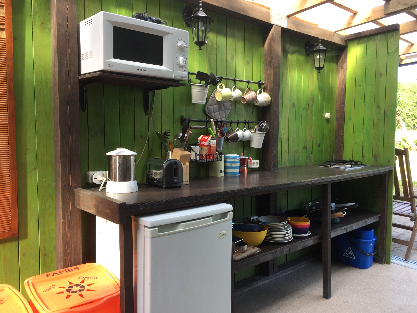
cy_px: 156
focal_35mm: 29
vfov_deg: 48.2
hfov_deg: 61.7
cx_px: 208
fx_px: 349
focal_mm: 4.15
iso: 32
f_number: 2.2
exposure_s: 1/111
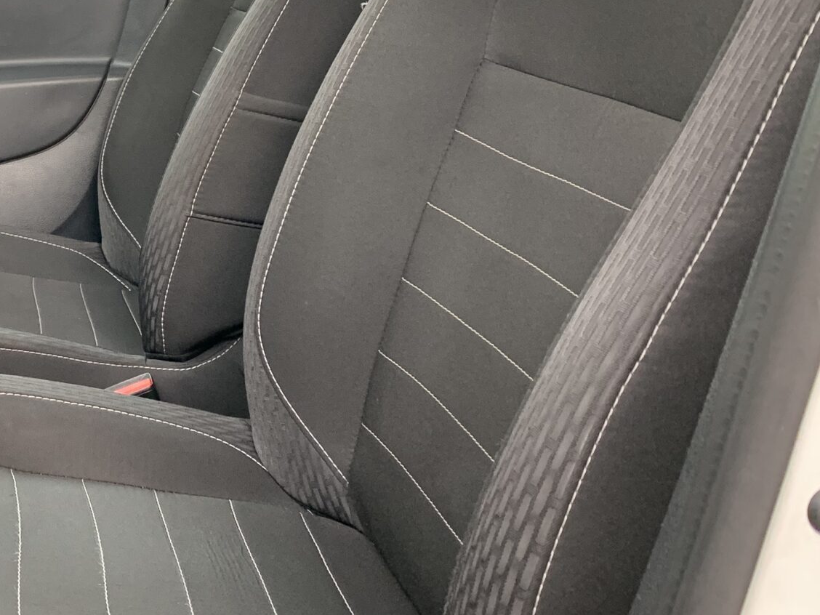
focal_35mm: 59
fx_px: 1398
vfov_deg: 24.7
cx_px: -17
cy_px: 191
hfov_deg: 30.2
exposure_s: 1/60
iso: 125
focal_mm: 4.25
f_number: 1.8
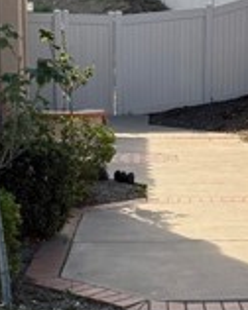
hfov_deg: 16.0
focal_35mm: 95
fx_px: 873
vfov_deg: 20.1
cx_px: 224
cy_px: 210
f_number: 1.78
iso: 100
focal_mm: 6.76
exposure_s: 1/2525
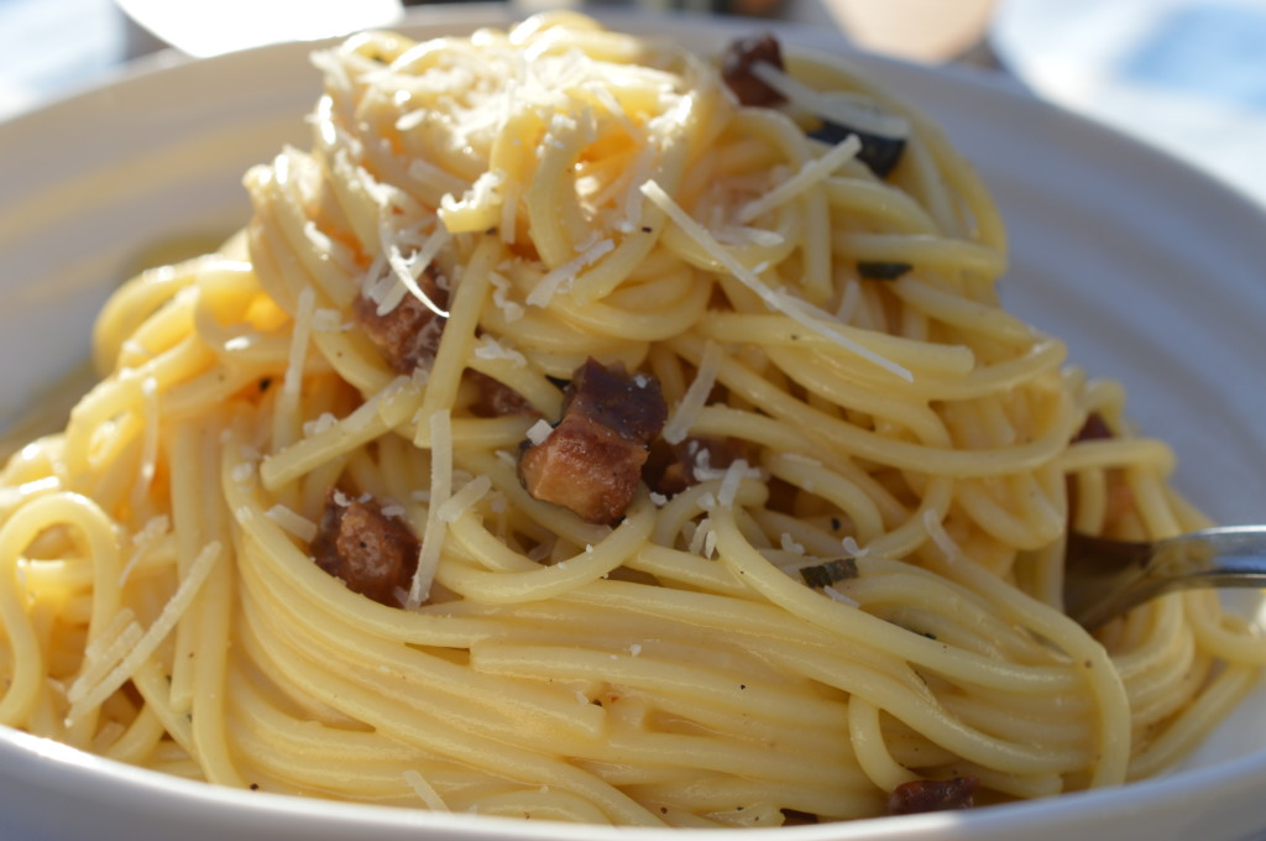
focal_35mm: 60
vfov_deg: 22.6
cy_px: 420
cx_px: 633
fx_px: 2107
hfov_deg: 33.4
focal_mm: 40
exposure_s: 1/250
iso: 100
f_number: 8
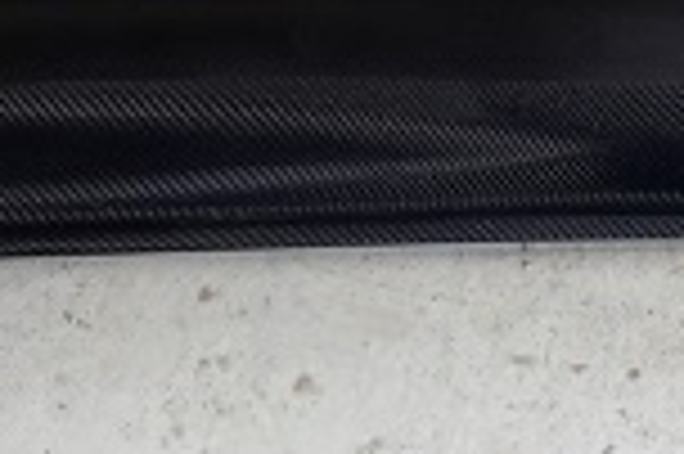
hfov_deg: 12.9
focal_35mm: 159
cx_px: 500
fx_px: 3018
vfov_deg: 8.1
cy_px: -503
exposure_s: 1/116
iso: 32
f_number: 2.2
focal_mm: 4.15
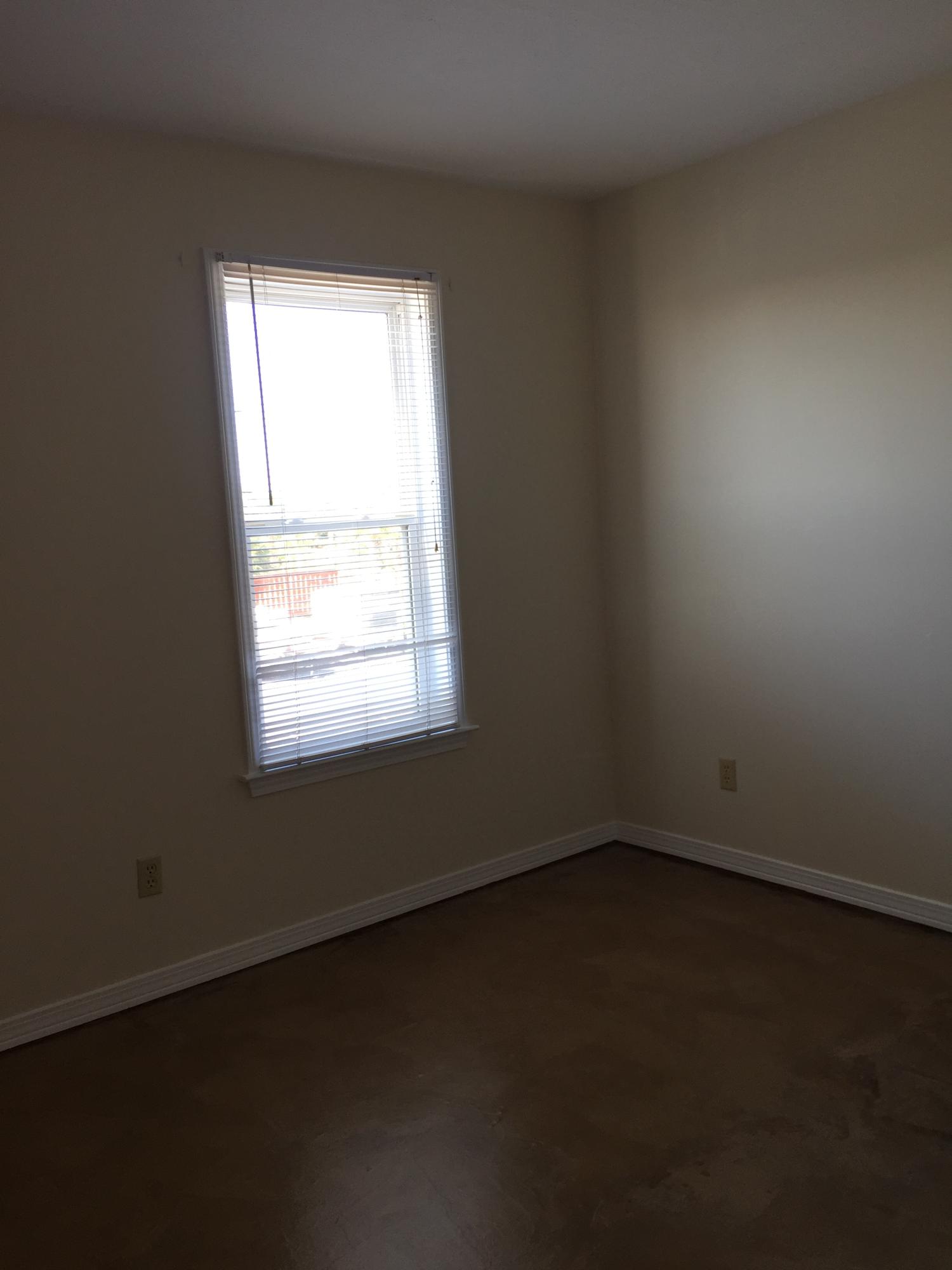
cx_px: 476
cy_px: 635
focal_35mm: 29
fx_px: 1063
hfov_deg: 48.2
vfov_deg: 61.7
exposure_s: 1/60
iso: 32
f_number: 2.2
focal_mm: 4.15
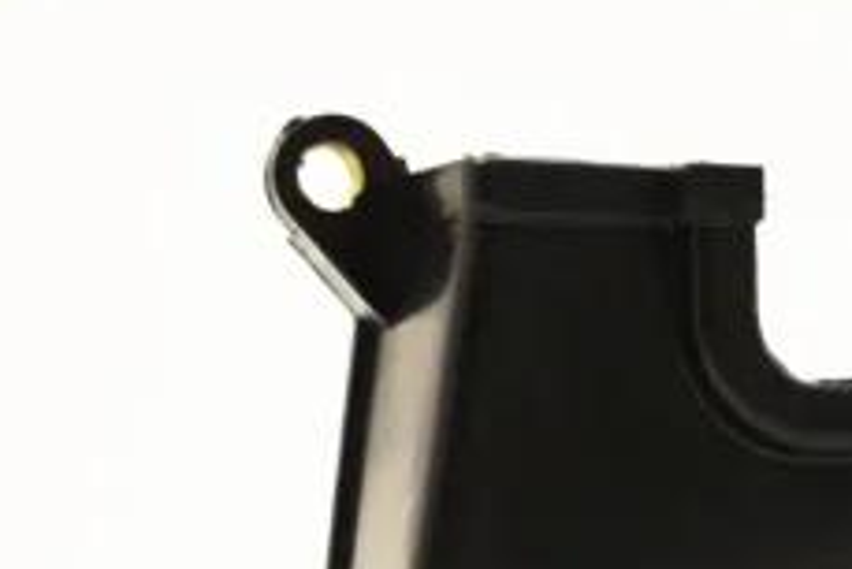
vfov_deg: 16.0
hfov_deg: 23.4
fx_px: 1989
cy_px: 565
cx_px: 804
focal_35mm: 84
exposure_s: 1/100
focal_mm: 4.75
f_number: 1.75
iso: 126
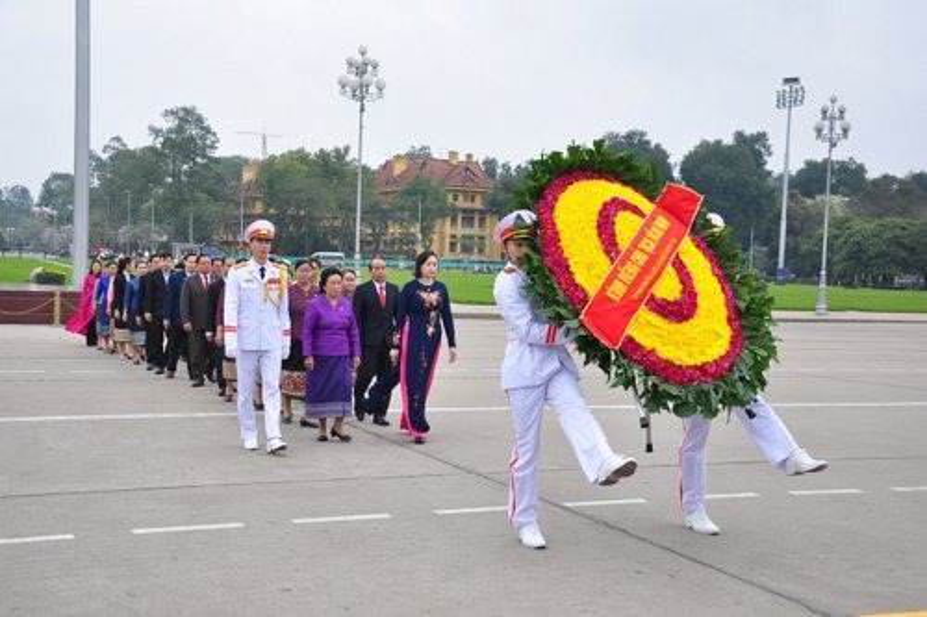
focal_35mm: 158
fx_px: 4054
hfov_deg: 13.0
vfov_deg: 8.7
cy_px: 308
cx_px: 464
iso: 250
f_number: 9
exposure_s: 1/200
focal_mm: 105
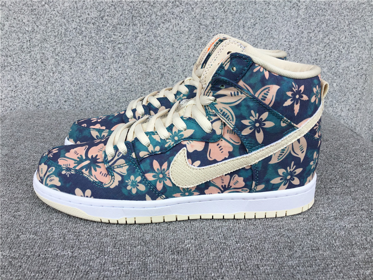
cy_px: 140
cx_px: 186
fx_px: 334
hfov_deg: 58.4
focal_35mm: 31
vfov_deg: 45.4
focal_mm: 3.3
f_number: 2.4
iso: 25
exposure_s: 1/405
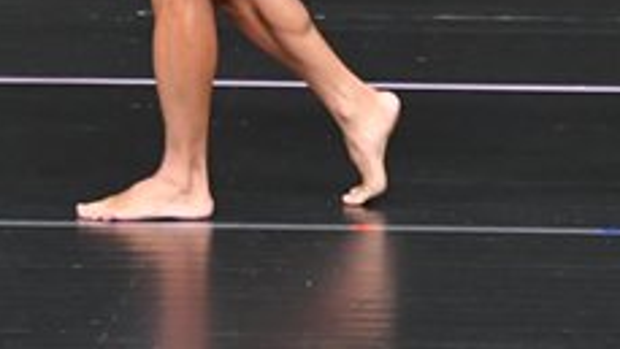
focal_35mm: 957
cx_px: 248
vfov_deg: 1.3
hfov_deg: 2.3
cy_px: -289
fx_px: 15739
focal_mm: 180
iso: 4000
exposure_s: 1/400
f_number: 5.6
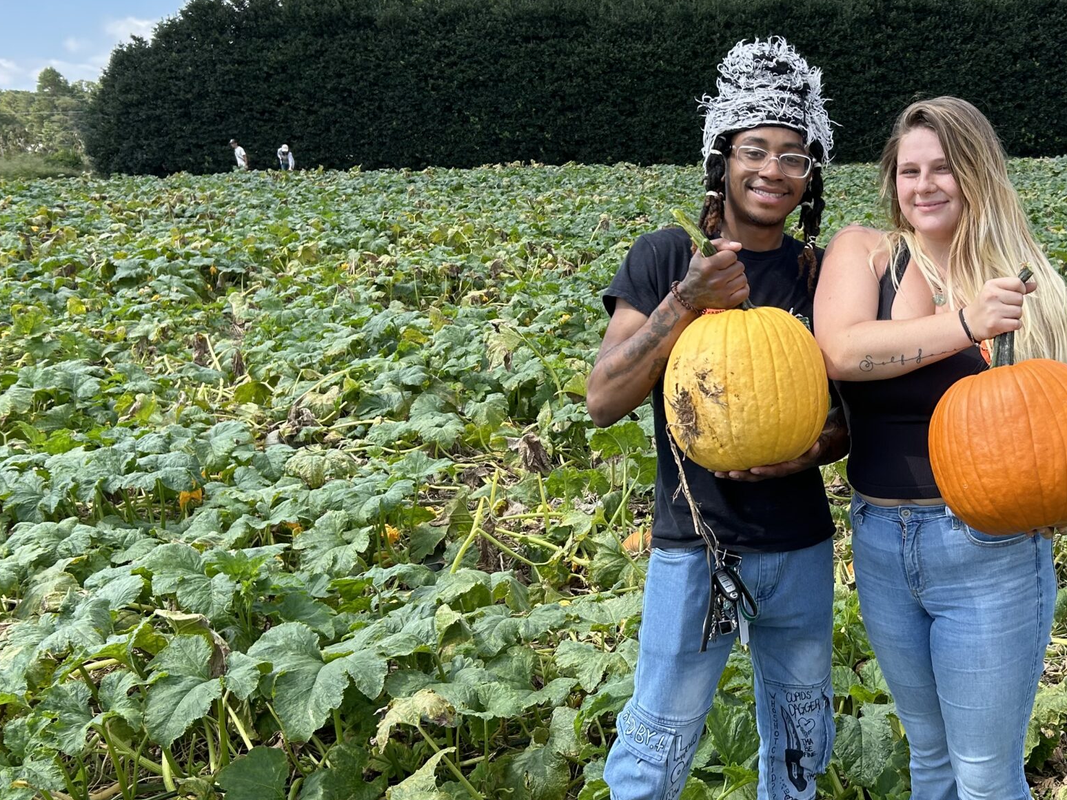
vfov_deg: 33.6
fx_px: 1325
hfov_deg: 42.2
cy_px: 380
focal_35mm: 43
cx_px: 831
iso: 50
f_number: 1.5
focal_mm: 5.7
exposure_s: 1/1361
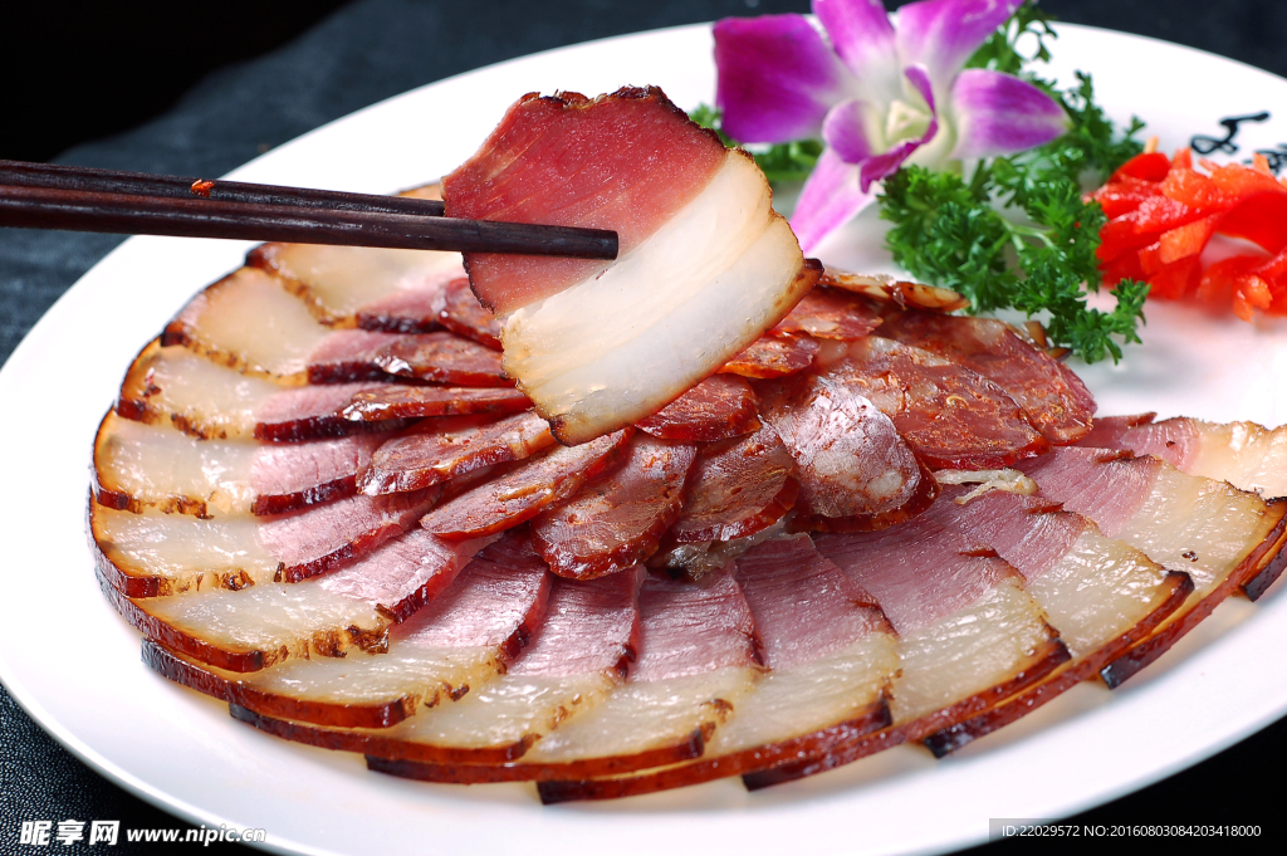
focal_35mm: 75
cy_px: 428
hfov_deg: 27.0
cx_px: 644
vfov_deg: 18.2
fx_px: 2679
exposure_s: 1/250
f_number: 6.3
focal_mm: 50
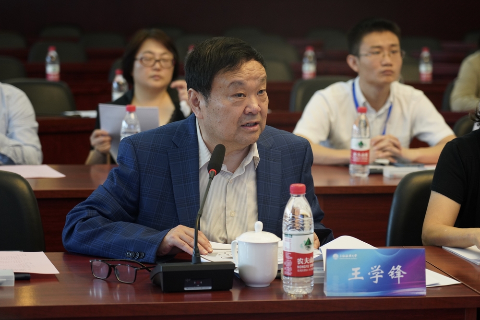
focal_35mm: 105
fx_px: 1400
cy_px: 160
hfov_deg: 19.5
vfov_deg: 13.0
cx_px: 240
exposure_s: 1/200
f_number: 4
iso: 1600
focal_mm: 105
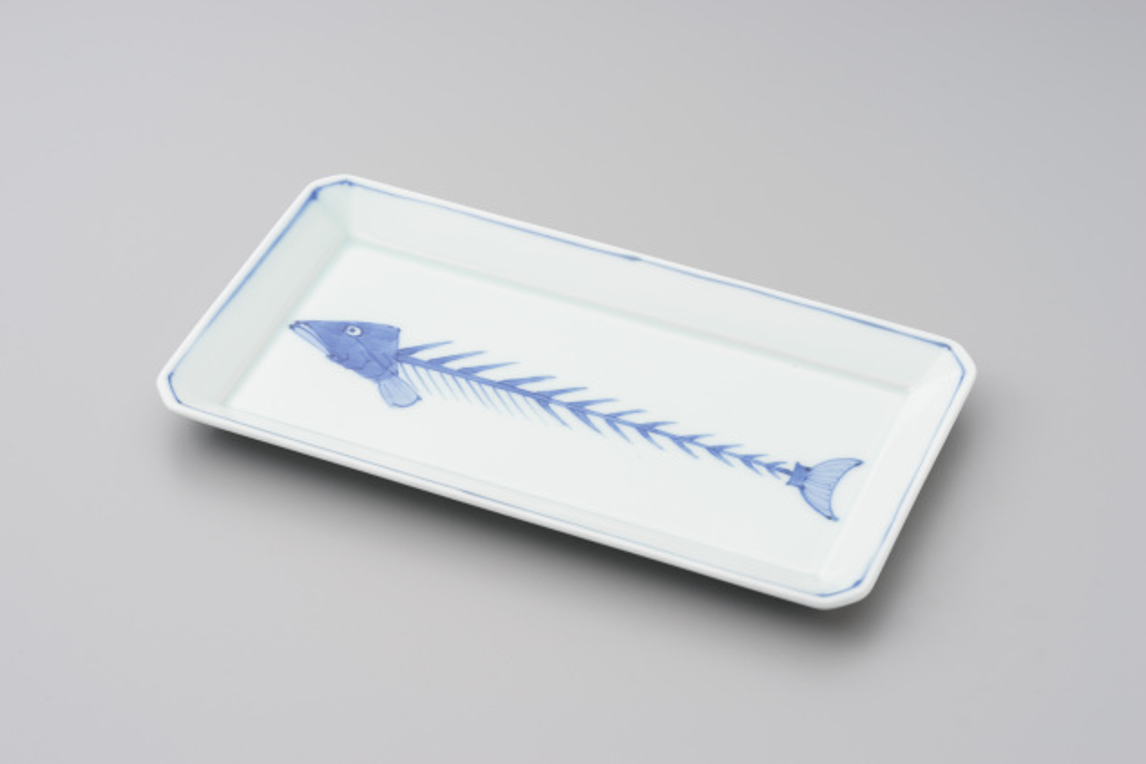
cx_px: 570
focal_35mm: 91
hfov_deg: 22.4
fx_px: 2897
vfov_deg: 15.0
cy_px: 384
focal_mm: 90
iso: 200
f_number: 11
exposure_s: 1/125
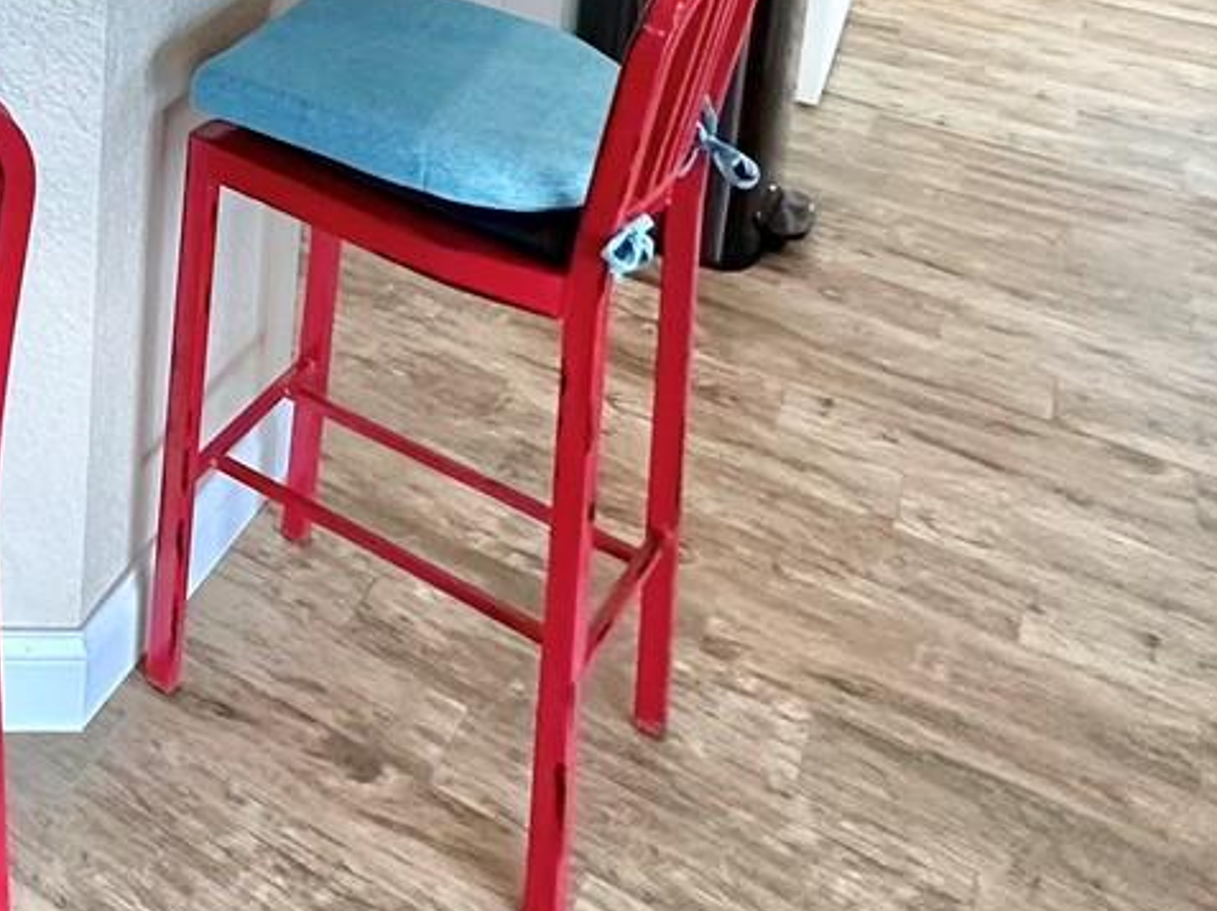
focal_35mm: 47
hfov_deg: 28.9
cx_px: -526
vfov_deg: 25.1
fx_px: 1651
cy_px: -380
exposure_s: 1/120
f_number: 2.2
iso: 200
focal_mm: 2.22
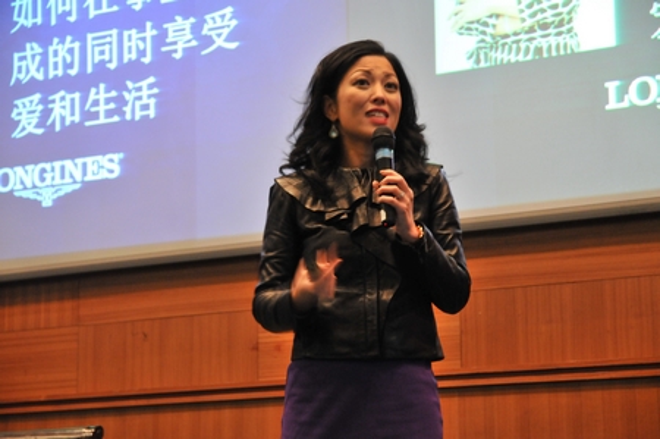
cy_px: 220
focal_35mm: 105
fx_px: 1923
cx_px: 330
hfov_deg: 19.5
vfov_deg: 13.0
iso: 1600
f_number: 4.5
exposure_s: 1/8
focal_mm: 70
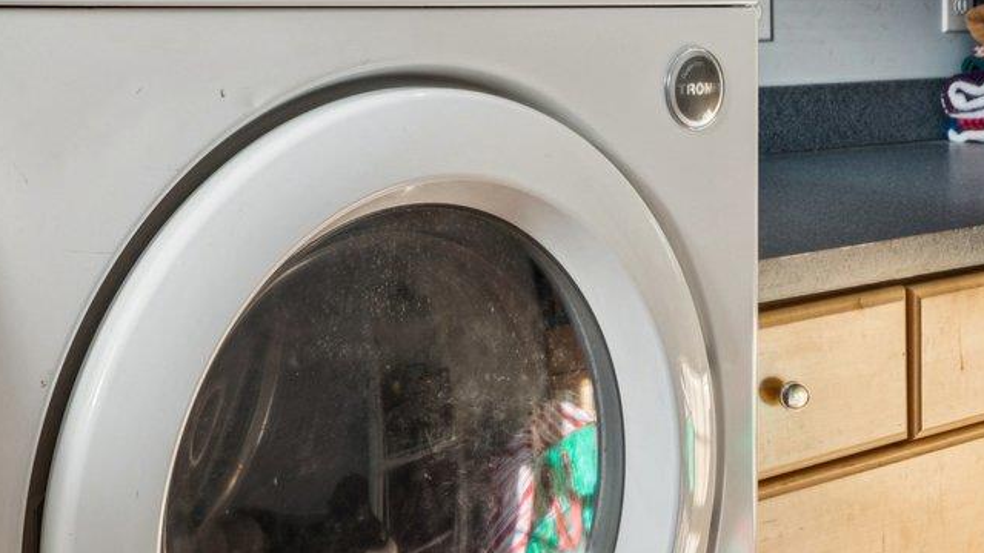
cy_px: 7
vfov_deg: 17.6
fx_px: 1748
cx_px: 286
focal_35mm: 67
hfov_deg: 31.1
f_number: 8
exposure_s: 1/30
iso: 320
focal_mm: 20
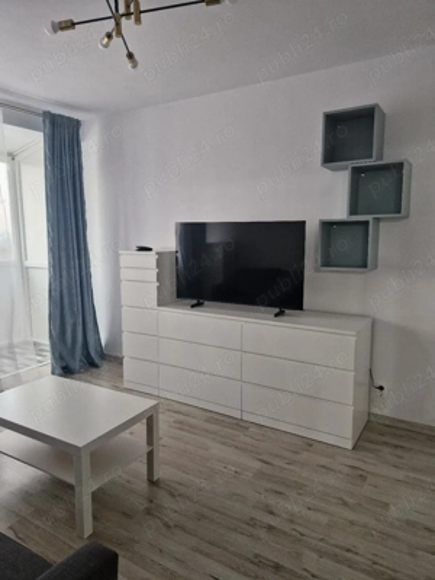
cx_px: 218
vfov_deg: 73.9
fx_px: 385
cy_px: 290
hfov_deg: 58.9
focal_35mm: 23
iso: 250
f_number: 1.8
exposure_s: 1/100
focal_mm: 5.54
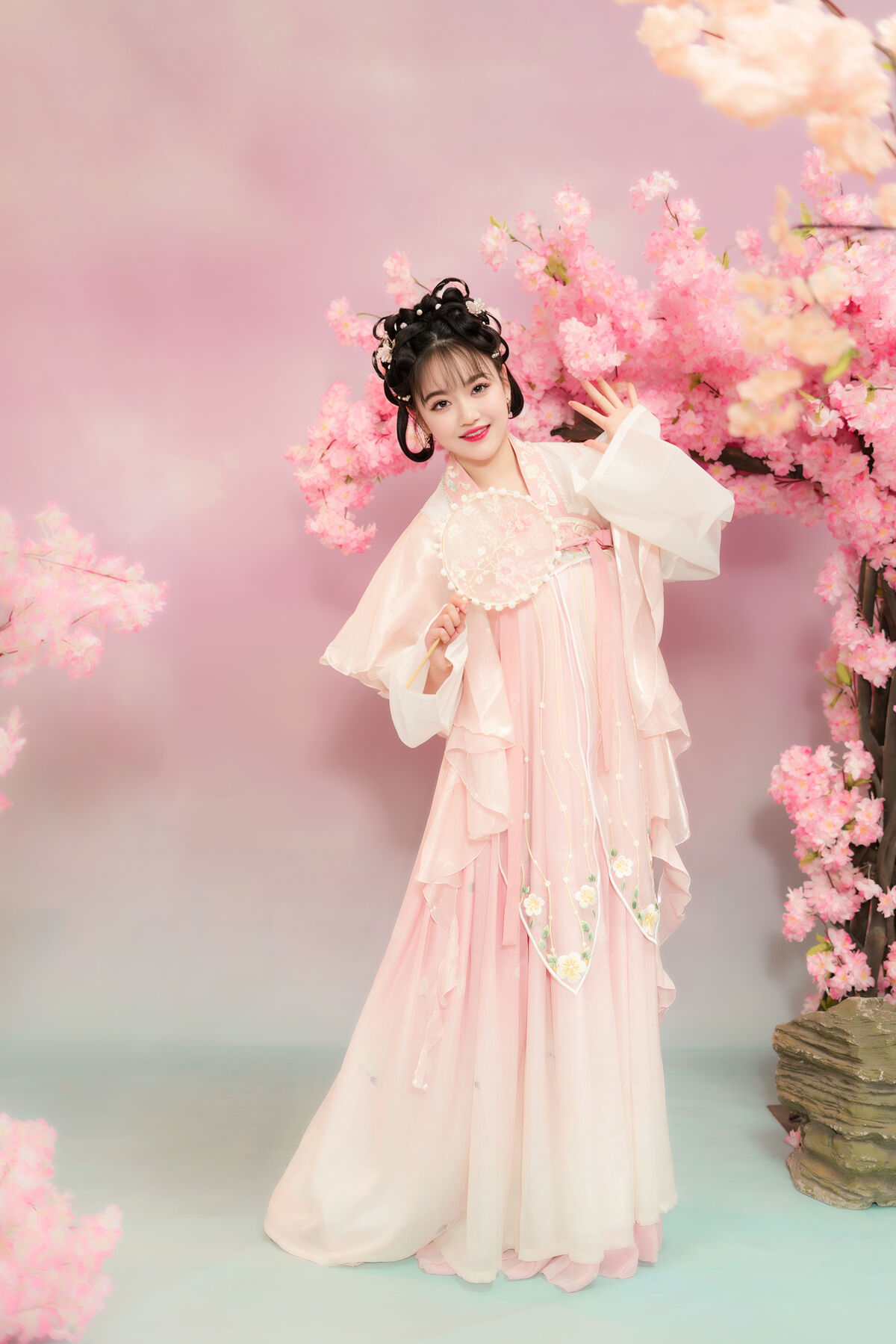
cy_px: 672
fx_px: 1866
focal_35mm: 50
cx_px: 448
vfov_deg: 39.6
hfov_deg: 27.0
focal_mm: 50
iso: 100
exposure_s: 1/100
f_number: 2.2
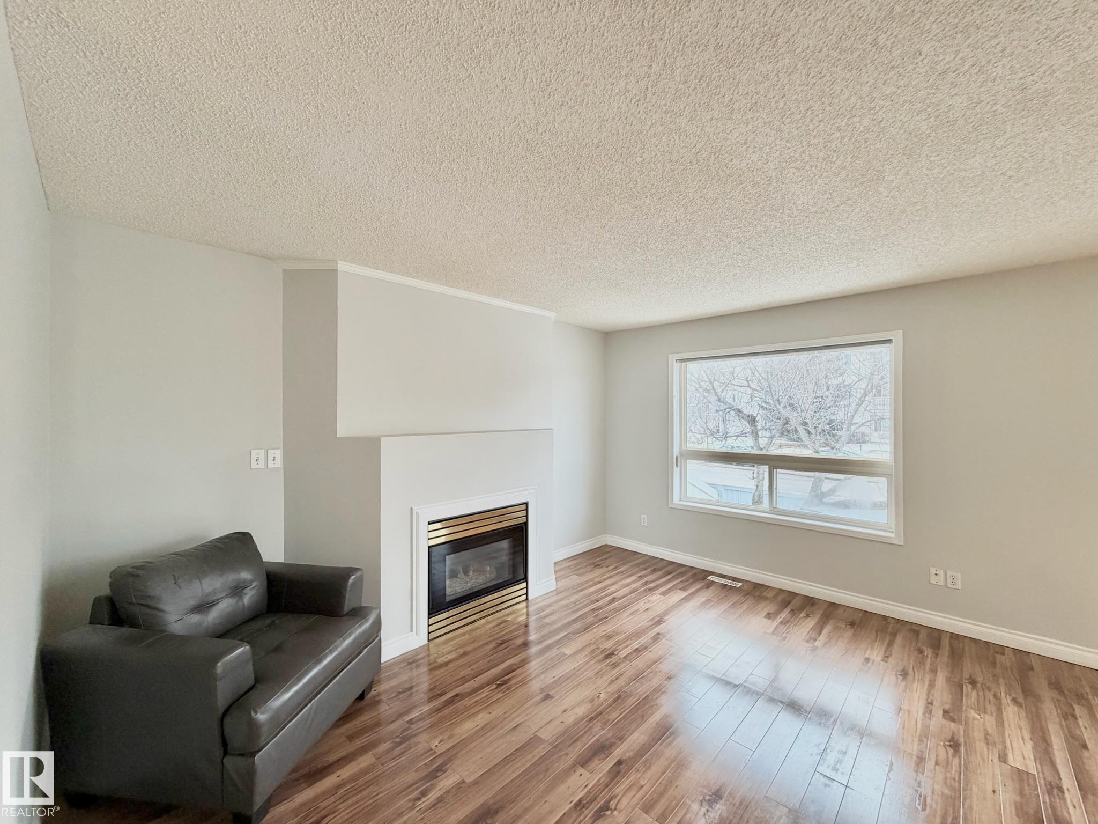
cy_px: 412
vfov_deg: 85.7
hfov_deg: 102.1
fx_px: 444
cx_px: 549
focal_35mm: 14
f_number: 2.2
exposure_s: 1/60
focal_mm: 2.22
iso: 200
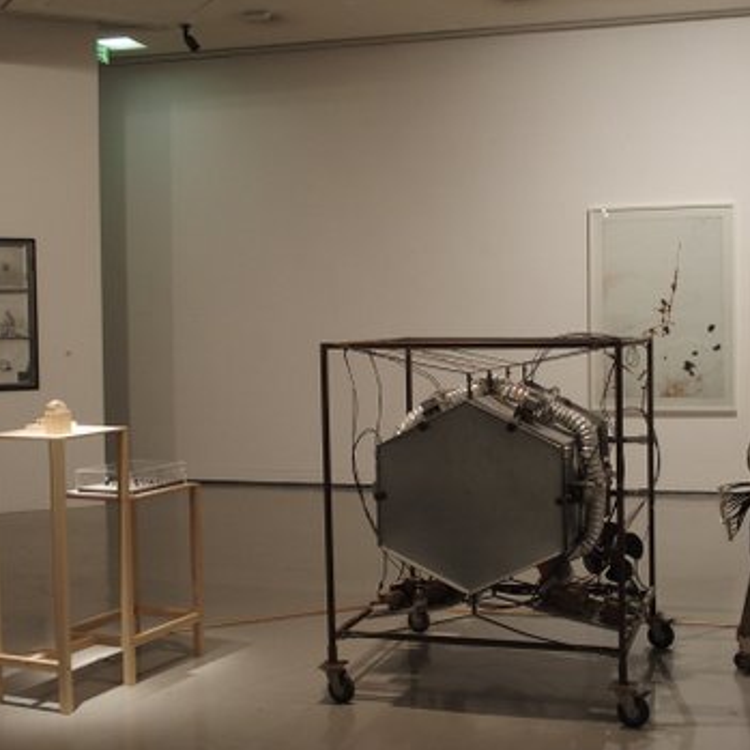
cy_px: 383
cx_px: 410
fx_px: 1250
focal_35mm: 51
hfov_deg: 33.4
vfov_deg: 33.4
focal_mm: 9
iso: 320
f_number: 2.8
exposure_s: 1/40
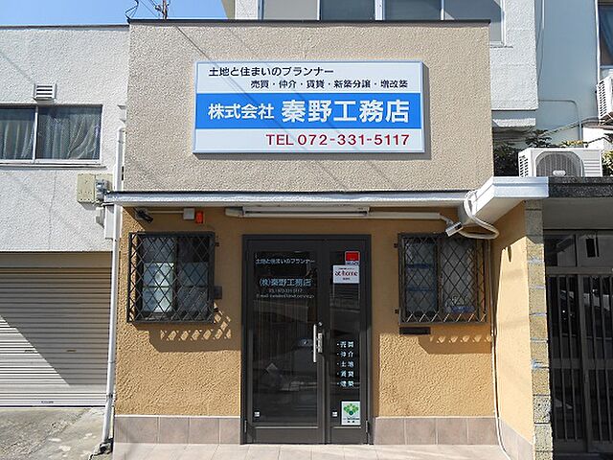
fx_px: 460
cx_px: 306
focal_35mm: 26
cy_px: 230
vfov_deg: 53.1
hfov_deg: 67.3
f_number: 3.5
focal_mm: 4.6
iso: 80
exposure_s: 1/640
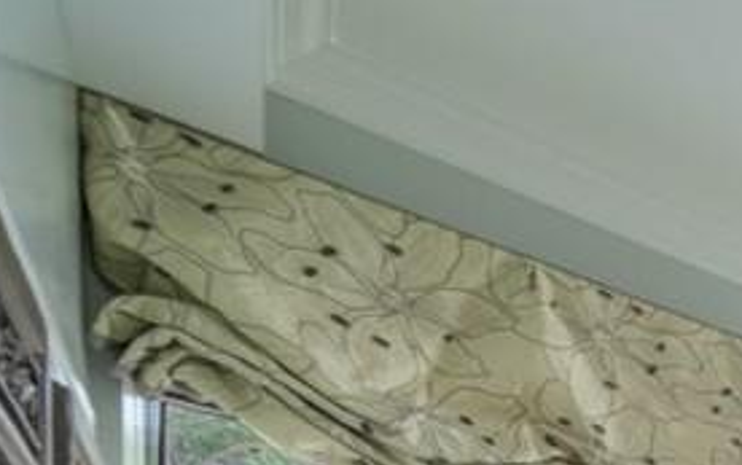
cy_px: 923
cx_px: 1445
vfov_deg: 18.3
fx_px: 971
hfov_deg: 20.2
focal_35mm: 48
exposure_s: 1/40
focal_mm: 12
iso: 800
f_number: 6.3
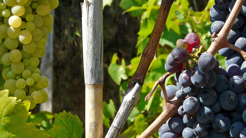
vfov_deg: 6.9
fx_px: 1155
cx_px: 128
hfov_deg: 12.2
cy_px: 43
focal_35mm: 177
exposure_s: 1/200
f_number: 4.5
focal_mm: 18.8
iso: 100
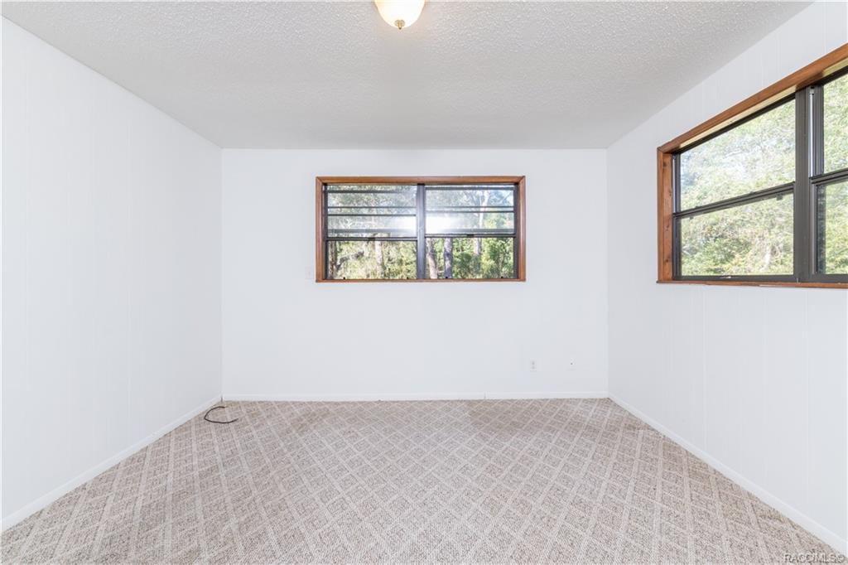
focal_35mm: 15
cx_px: 424
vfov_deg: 77.3
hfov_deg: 100.4
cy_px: 282
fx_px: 353
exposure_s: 1/50
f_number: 7.1
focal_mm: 15
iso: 320
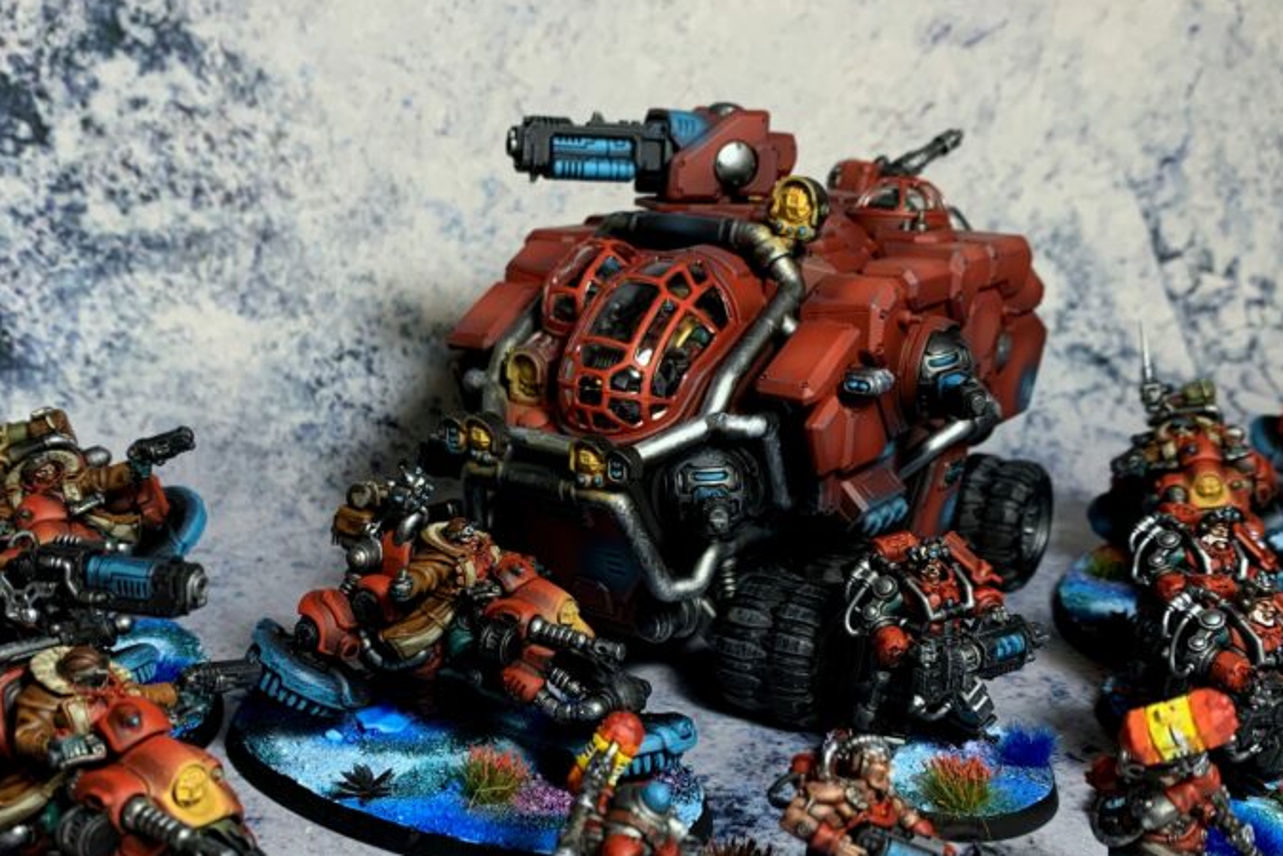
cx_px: 625
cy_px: 531
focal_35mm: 41
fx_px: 1461
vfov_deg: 32.5
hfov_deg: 47.4
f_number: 1.8
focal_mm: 4.25
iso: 100
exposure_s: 1/121
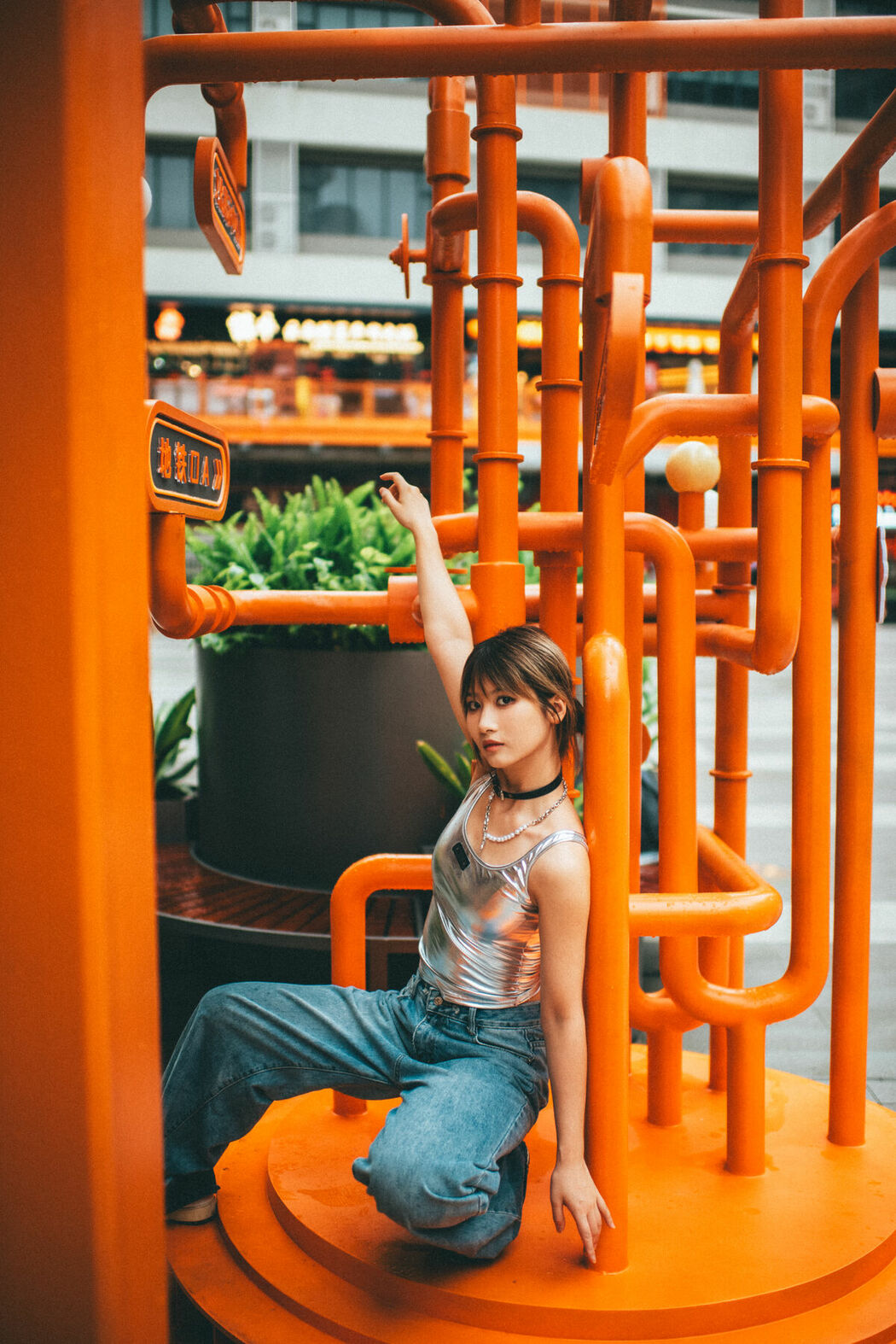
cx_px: 448
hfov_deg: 37.9
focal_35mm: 35
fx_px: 1306
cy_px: 672
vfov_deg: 54.4
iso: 400
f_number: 1.4
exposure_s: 1/1000
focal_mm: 35
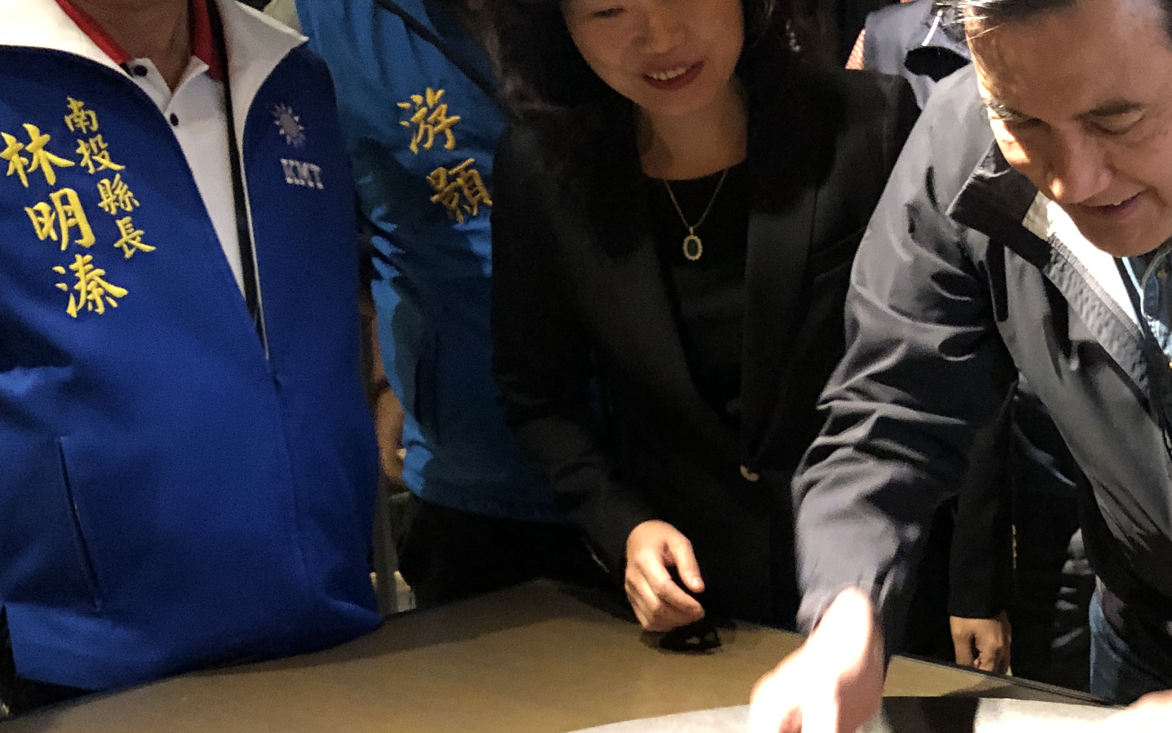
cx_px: 1016
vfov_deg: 21.2
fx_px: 1917
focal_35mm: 60
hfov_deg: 32.6
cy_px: 639
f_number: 1.8
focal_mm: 3.99
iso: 500
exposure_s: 1/30
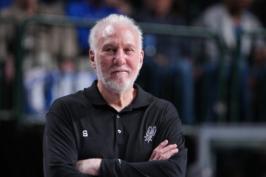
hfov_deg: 2.3
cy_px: 88
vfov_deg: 1.5
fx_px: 6648
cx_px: 133
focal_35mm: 900
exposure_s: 1/400
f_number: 6.3
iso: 250
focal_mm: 600
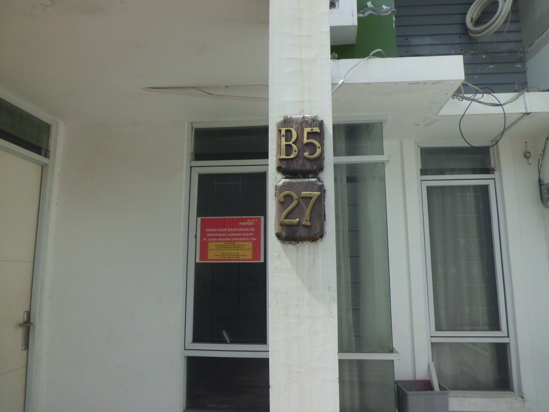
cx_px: 274
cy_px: 206
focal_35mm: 26
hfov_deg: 67.3
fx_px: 412
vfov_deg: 53.1
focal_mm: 4.7
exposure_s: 1/160
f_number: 7.9
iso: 64
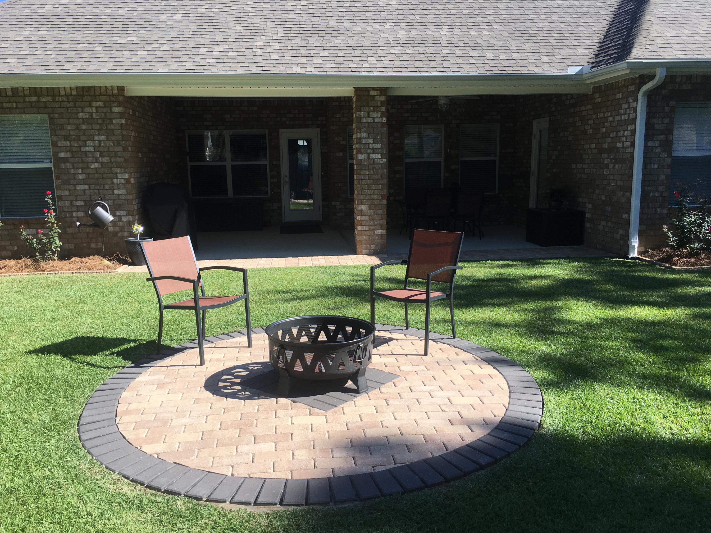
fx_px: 596
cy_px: 266
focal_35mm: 29
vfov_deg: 48.2
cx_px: 356
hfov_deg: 61.7
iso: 25
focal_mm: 4.15
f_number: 2.2
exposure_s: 1/777
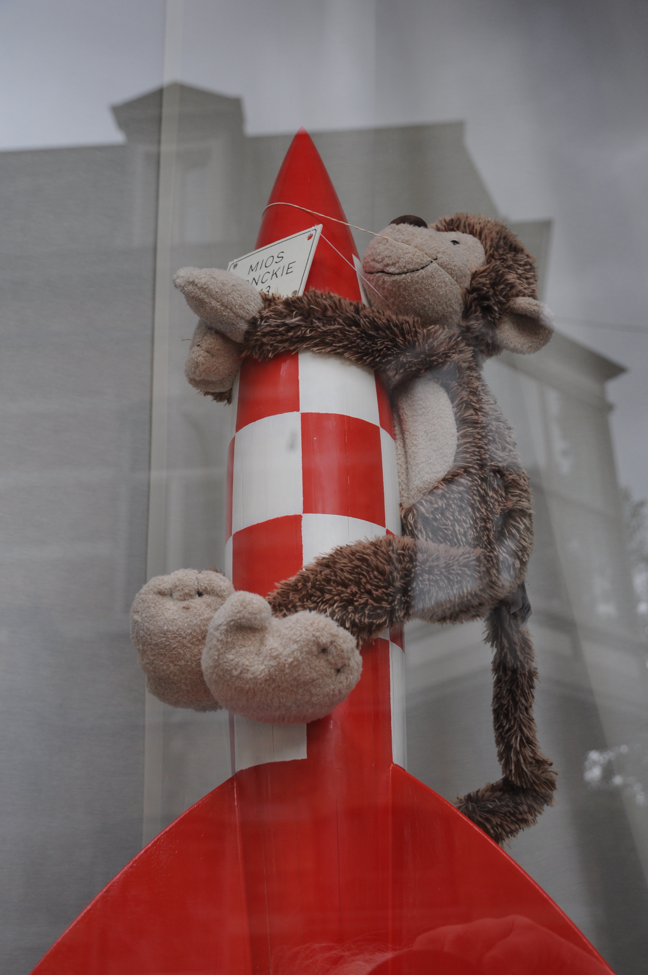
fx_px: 1218
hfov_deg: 29.8
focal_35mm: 45
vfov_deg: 43.7
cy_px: 488
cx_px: 324
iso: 400
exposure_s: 1/30
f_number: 6.3
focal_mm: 30
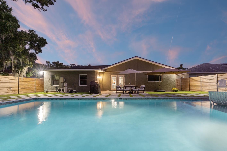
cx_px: 118
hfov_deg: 93.2
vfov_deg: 70.3
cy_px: 83
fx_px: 107
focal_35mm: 17
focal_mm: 10
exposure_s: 1.3
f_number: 7.1
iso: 400
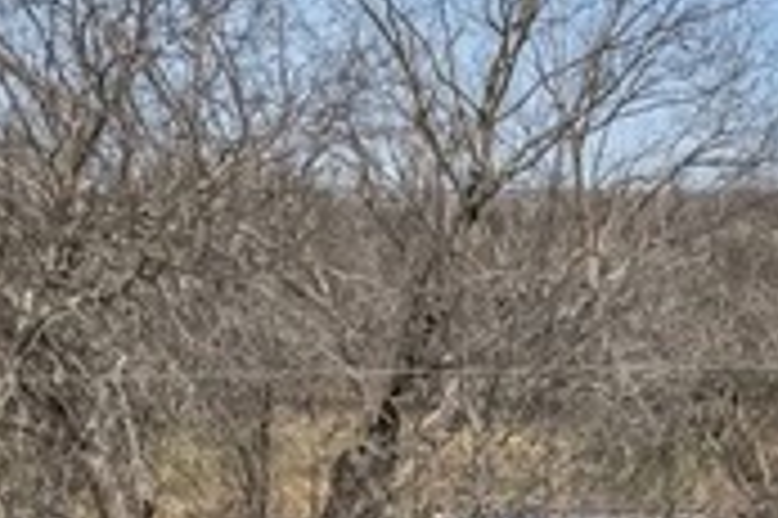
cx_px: 796
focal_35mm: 138
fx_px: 2979
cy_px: 1394
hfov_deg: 14.6
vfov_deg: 8.7
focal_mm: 8.4
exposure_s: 1/3200
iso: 100
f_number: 2.8
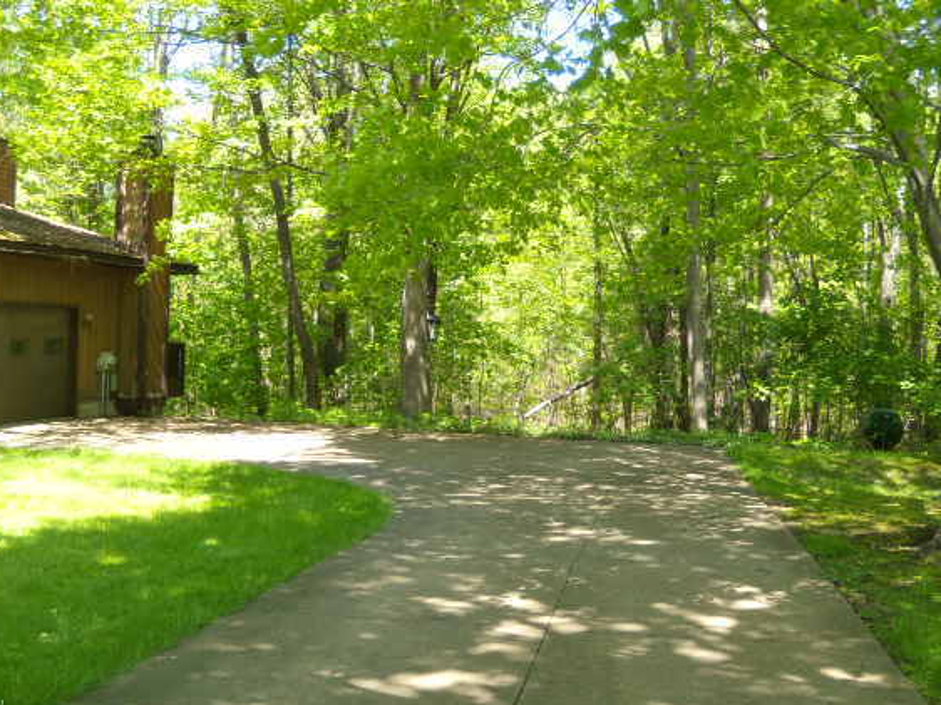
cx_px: 432
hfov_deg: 45.7
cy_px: 322
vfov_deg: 35.1
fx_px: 1114
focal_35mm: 41
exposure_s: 1/60
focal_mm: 6.4
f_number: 3.6
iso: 80
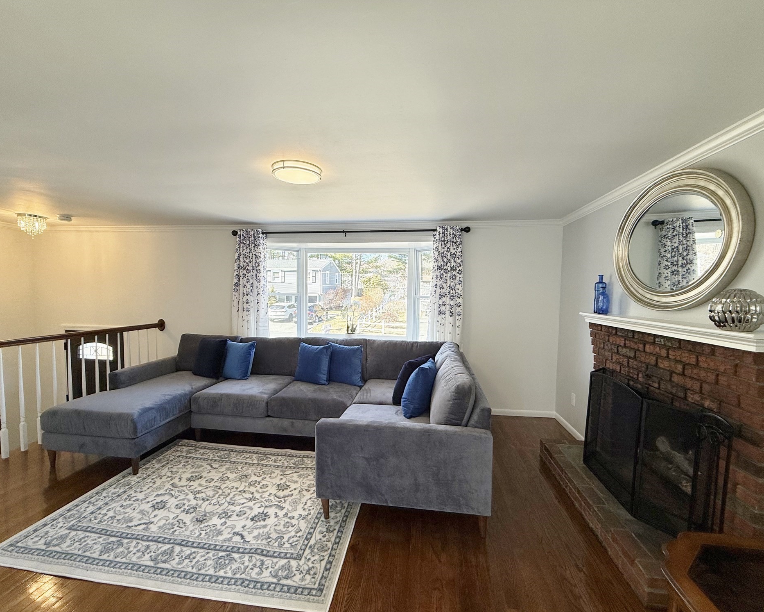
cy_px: 311
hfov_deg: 96.8
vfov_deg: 84.0
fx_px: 339
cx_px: 384
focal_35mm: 15
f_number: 2.2
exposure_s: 1/139
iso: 64
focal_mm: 2.22
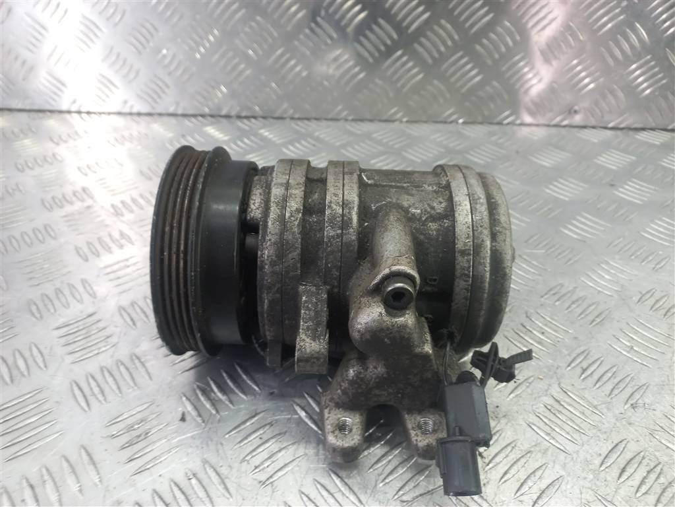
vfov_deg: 54.9
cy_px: 254
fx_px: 487
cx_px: 338
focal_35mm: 25
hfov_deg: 69.4
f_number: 1.8
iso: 100
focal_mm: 4.6
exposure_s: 1/50
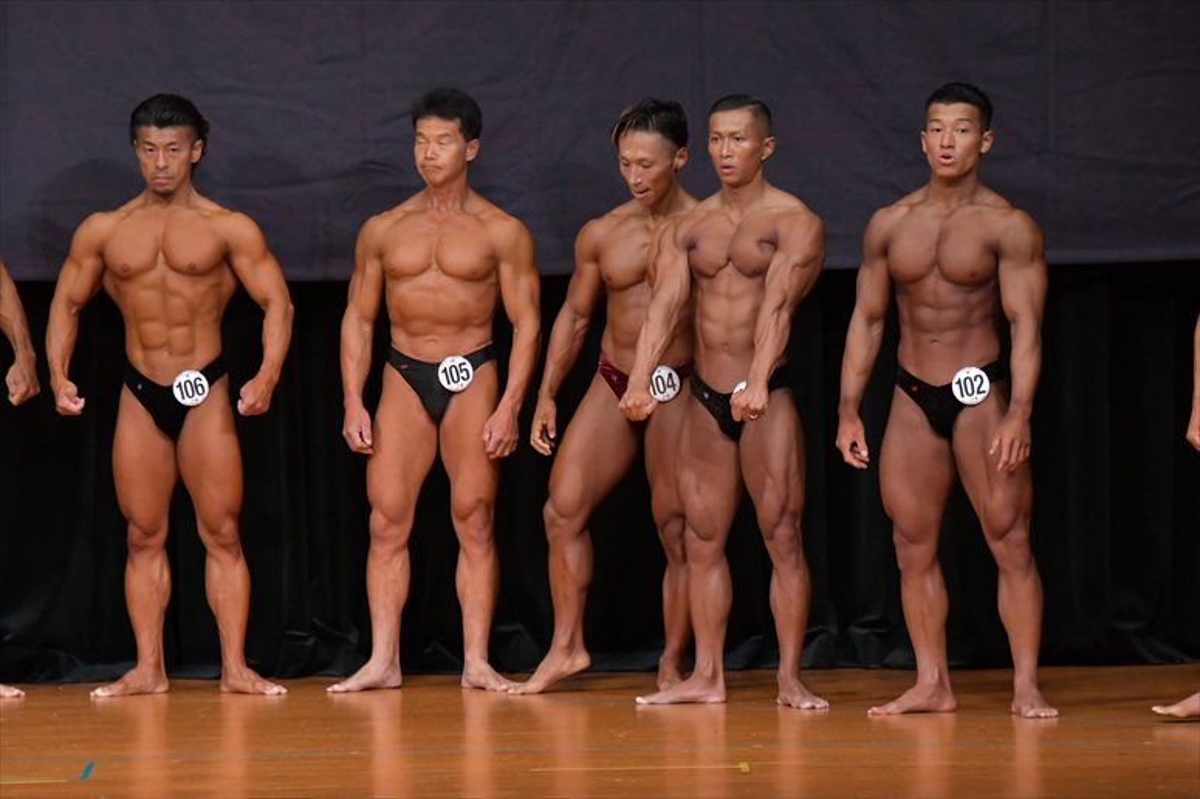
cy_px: 400
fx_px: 9495
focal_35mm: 285
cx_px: 600
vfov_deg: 4.8
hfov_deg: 7.2
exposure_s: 1/400
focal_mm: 190
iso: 5000
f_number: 5.6
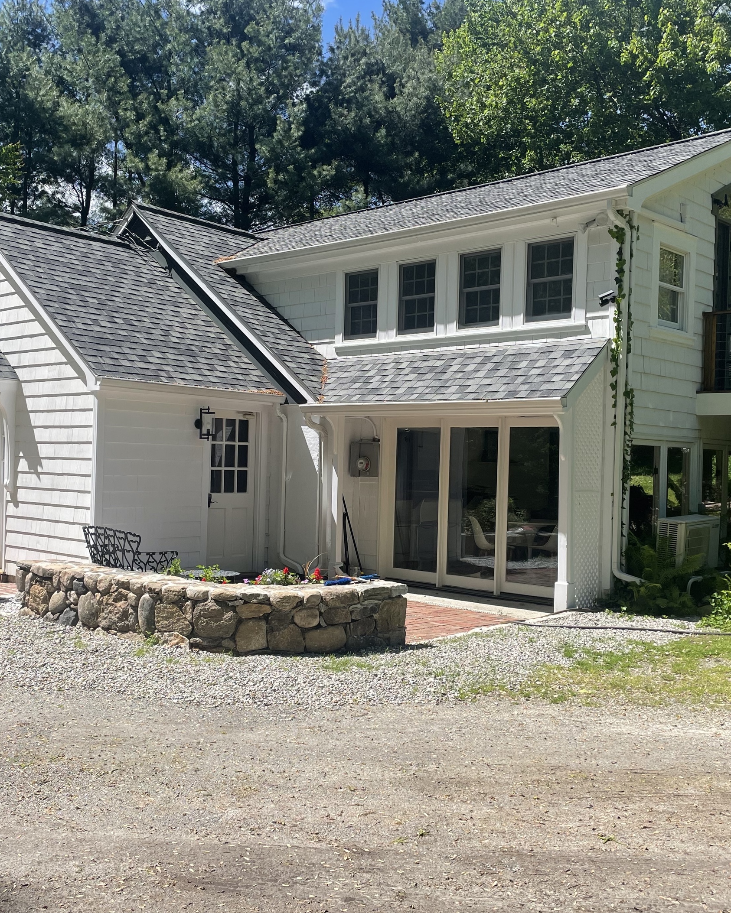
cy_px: 464
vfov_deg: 49.1
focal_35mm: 37
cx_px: 359
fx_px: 1000
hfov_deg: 40.1
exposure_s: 1/2506
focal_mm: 4.2
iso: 32
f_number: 1.6
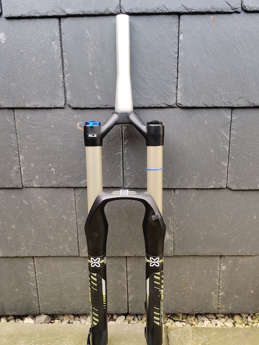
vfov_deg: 60.0
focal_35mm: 30
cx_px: 136
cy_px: 178
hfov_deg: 46.8
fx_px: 299
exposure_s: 1/100
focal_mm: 4.75
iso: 125
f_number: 1.65
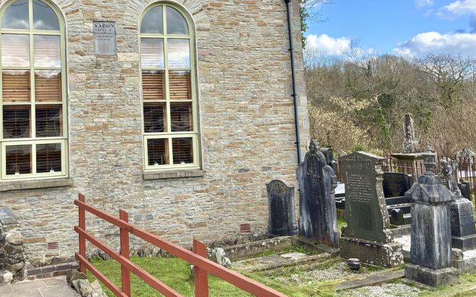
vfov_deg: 32.4
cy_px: 90
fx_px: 506
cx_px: 140
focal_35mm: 39
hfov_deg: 49.1
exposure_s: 1/1115
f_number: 1.6
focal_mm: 5.96
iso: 50
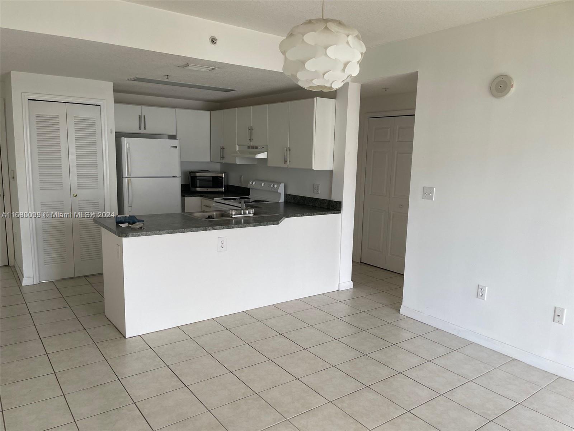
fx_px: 431
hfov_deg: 67.3
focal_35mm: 26
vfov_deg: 53.1
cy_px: 216
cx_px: 287
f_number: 1.6
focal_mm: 5.1
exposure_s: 1/121
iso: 50
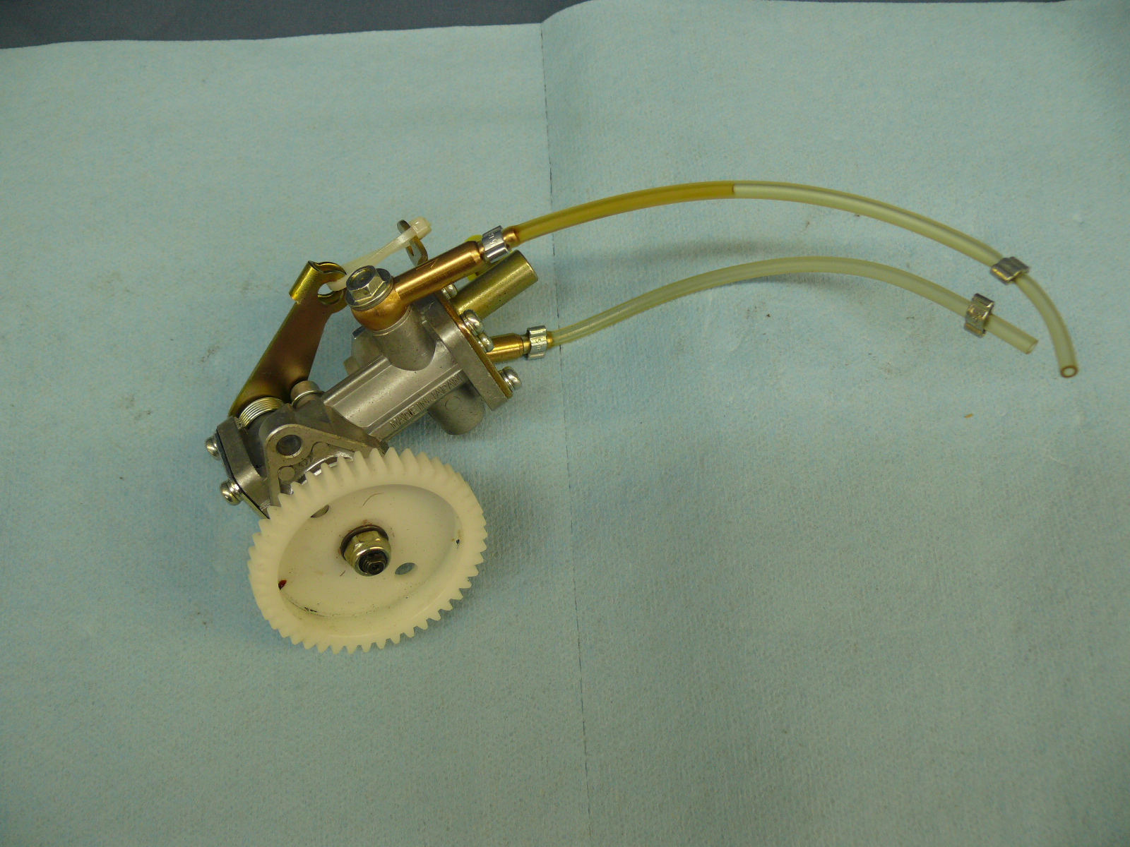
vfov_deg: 40.7
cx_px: 565
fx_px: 1143
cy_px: 424
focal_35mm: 35
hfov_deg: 52.6
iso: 100
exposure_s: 1/30
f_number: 2.8
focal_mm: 7.4
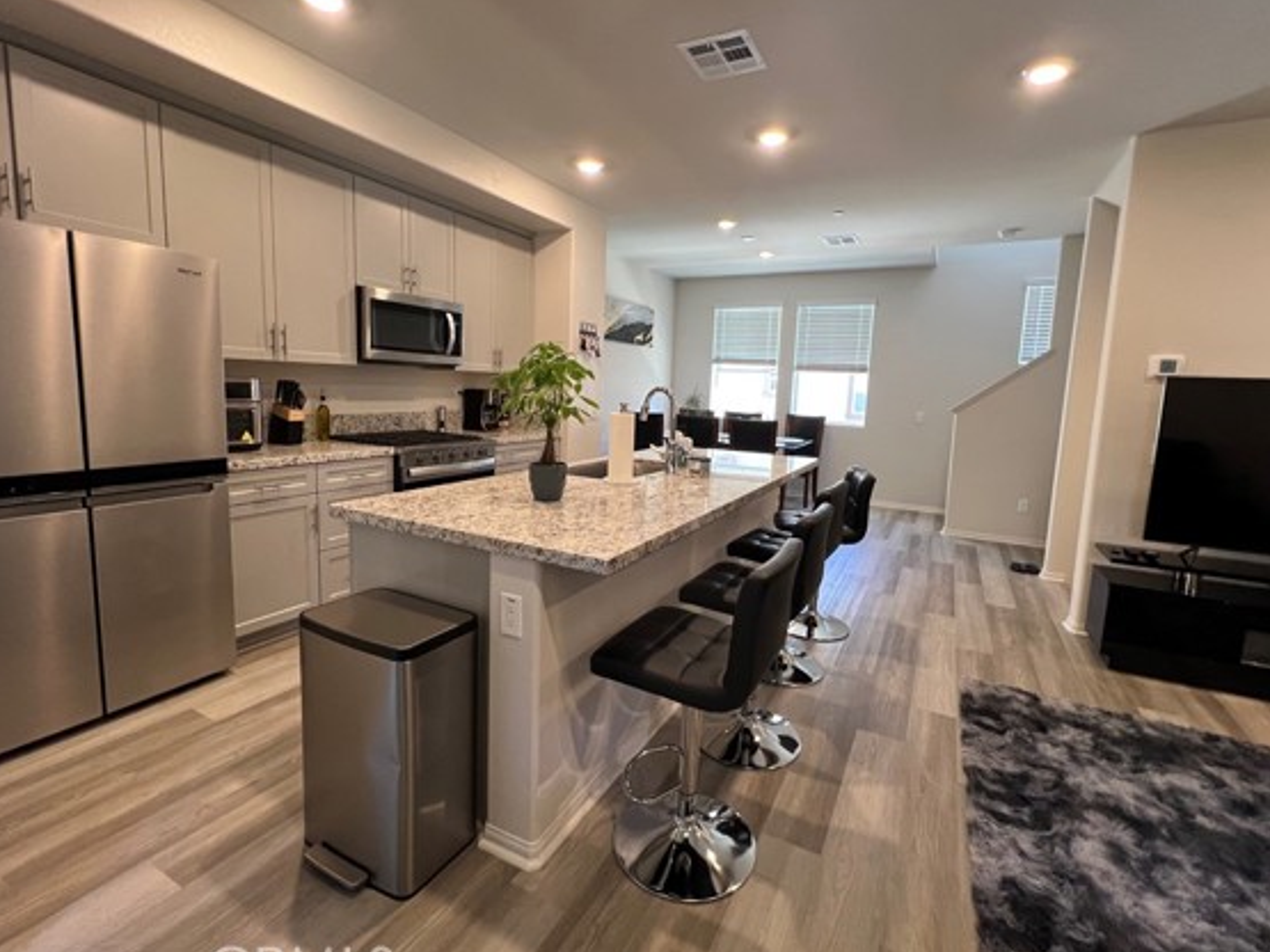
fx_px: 550
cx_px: 650
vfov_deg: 81.7
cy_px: 451
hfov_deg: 98.2
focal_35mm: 15
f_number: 1.8
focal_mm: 1.57
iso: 200
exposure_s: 1/60
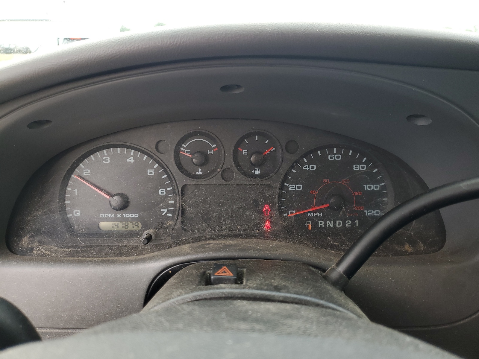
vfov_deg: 53.1
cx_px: 240
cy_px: 180
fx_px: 360
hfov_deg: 67.3
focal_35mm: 26
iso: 56
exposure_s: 1/120
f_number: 1.5
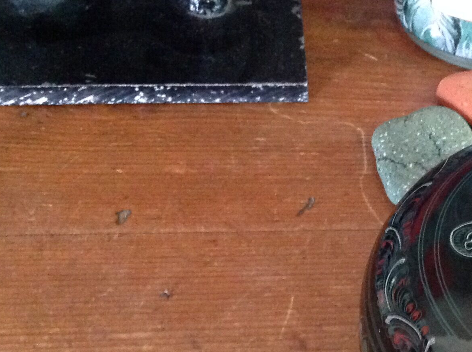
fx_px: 1048
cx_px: 501
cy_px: 284
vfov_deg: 18.9
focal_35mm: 77
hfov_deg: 24.0
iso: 800
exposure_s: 1/15
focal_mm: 4.28
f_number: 2.4
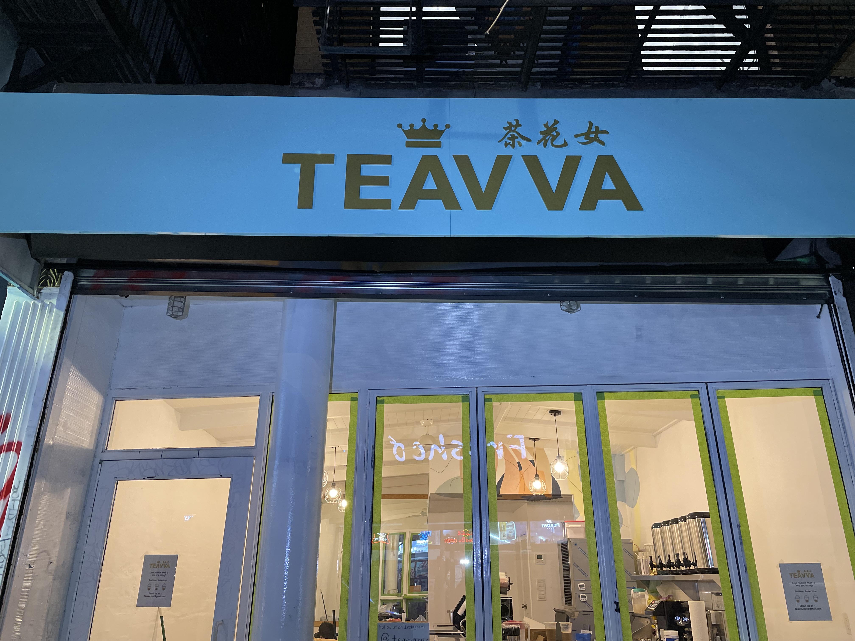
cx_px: 428
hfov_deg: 67.3
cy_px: 320
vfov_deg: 53.1
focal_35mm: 26
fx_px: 642
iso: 400
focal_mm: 4.2
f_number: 1.6
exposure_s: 1/60
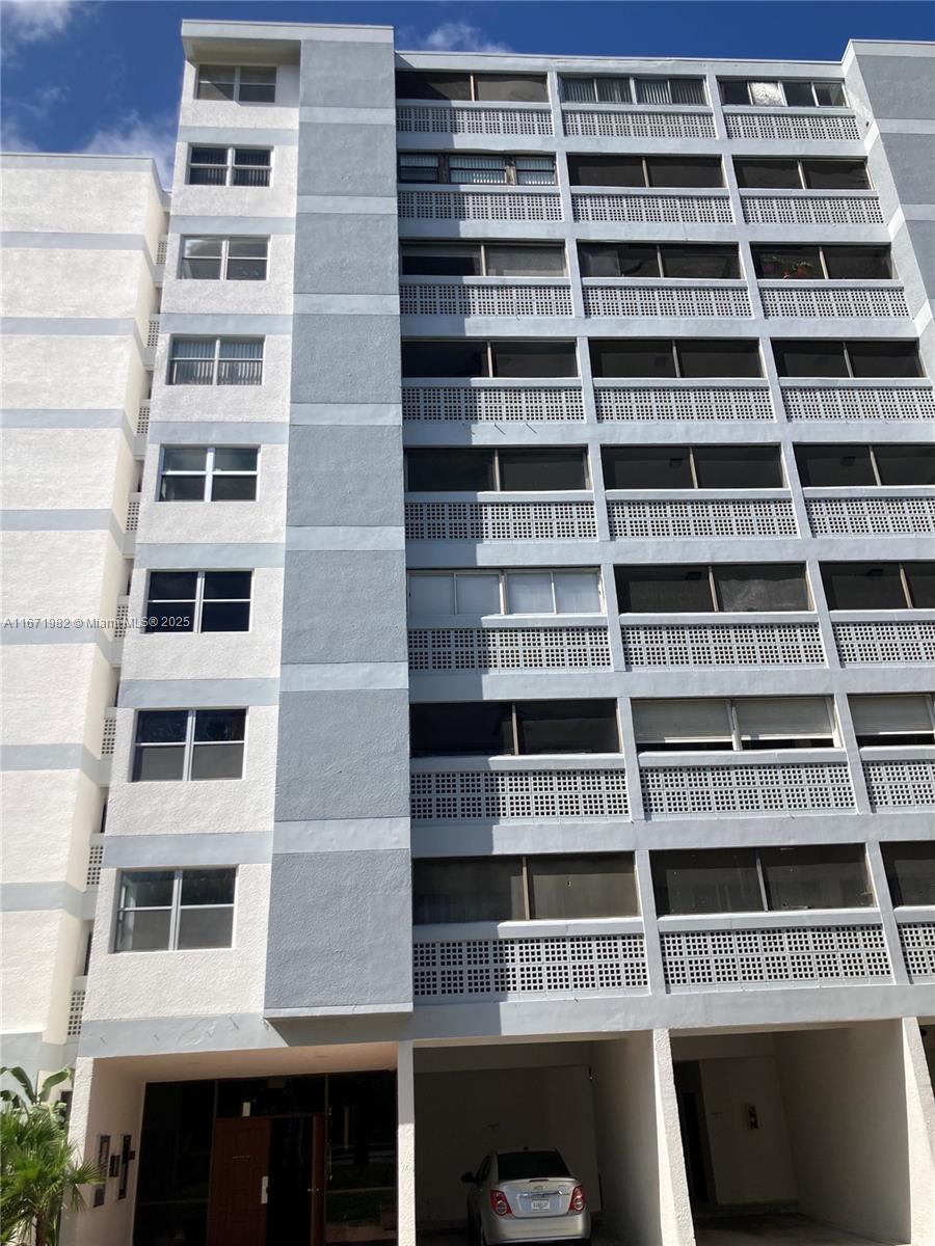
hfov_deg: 49.7
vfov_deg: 63.4
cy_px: 623
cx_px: 468
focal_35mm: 28
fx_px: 1008
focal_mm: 3.99
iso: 20
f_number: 1.8
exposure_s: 1/3040
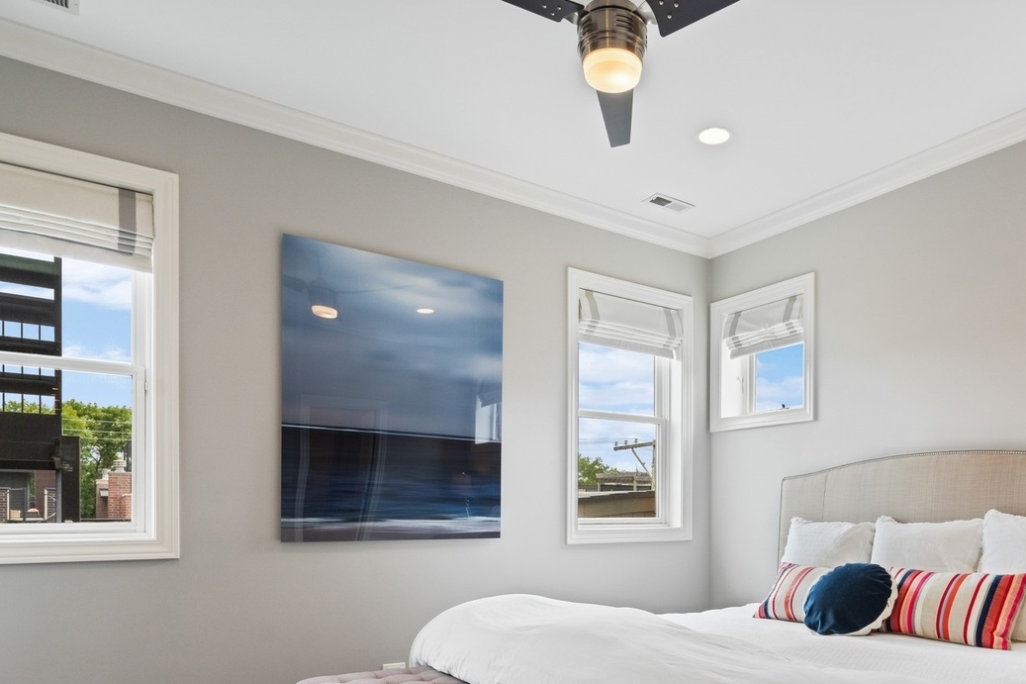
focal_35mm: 25
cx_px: 651
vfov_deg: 48.9
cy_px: 528
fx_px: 712
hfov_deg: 70.2
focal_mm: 16
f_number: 8
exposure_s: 1/25
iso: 320
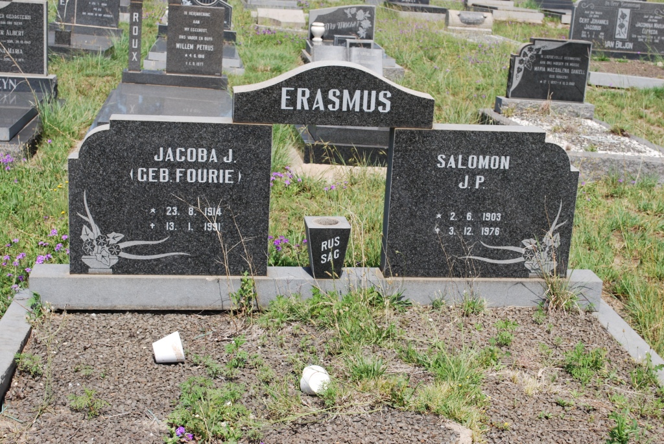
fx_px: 997
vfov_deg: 25.1
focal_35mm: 54
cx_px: 332
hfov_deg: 36.8
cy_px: 222
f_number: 8
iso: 100
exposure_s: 1/200
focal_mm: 36
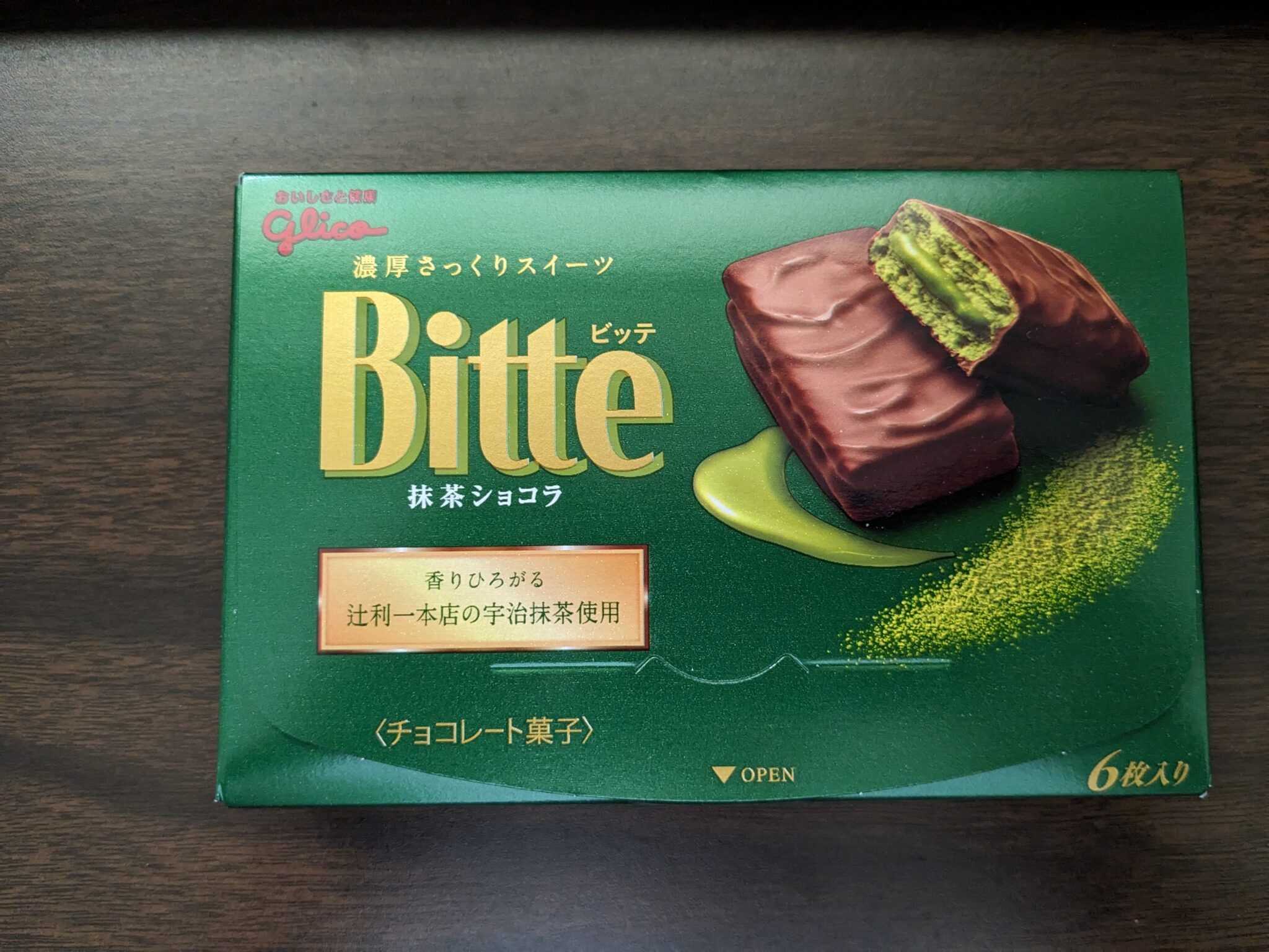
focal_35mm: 27
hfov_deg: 65.3
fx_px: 990
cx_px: 634
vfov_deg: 51.4
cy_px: 476
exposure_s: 1/24
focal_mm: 4.38
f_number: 1.73
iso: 501
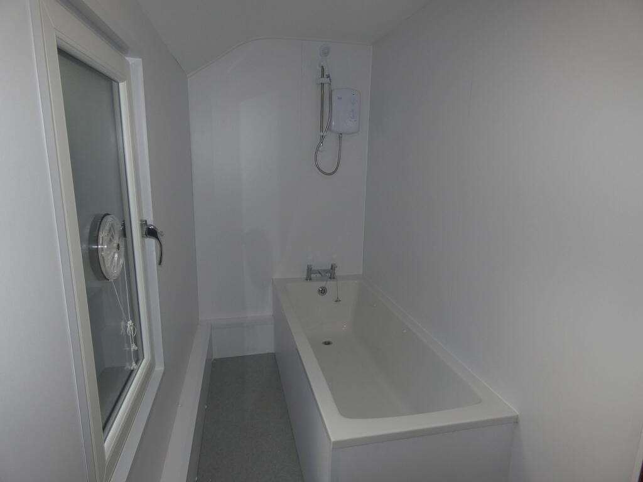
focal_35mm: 20
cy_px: 241
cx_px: 322
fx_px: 372
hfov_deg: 81.7
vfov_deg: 66.0
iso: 80
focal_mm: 3.6
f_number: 2.8
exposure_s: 1/125
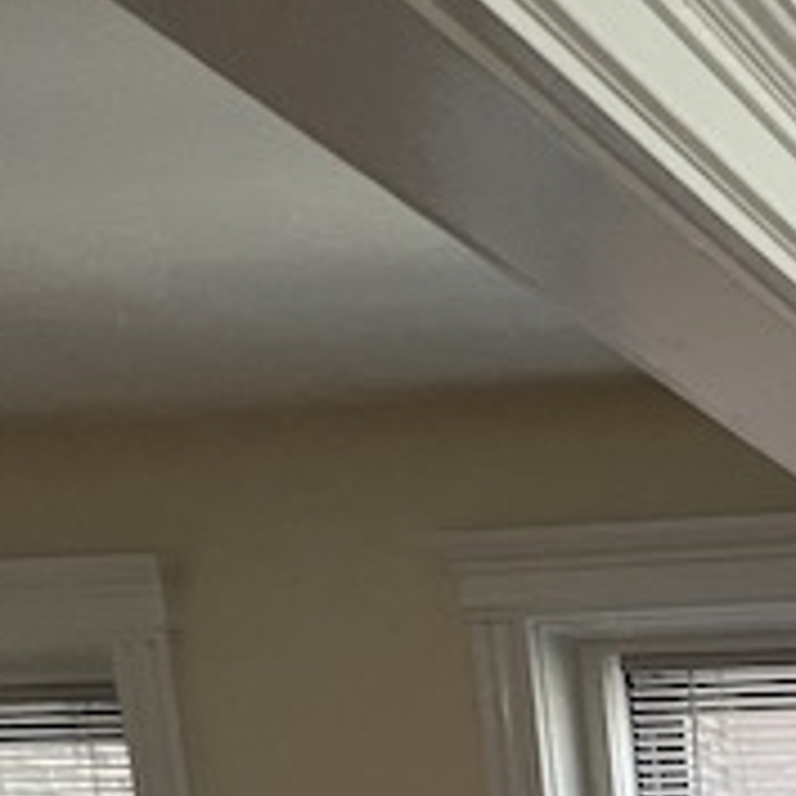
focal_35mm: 52
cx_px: 1552
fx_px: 1353
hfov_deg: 19.7
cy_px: 1327
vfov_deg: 23.0
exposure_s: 1/120
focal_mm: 1.57
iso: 80
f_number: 1.8
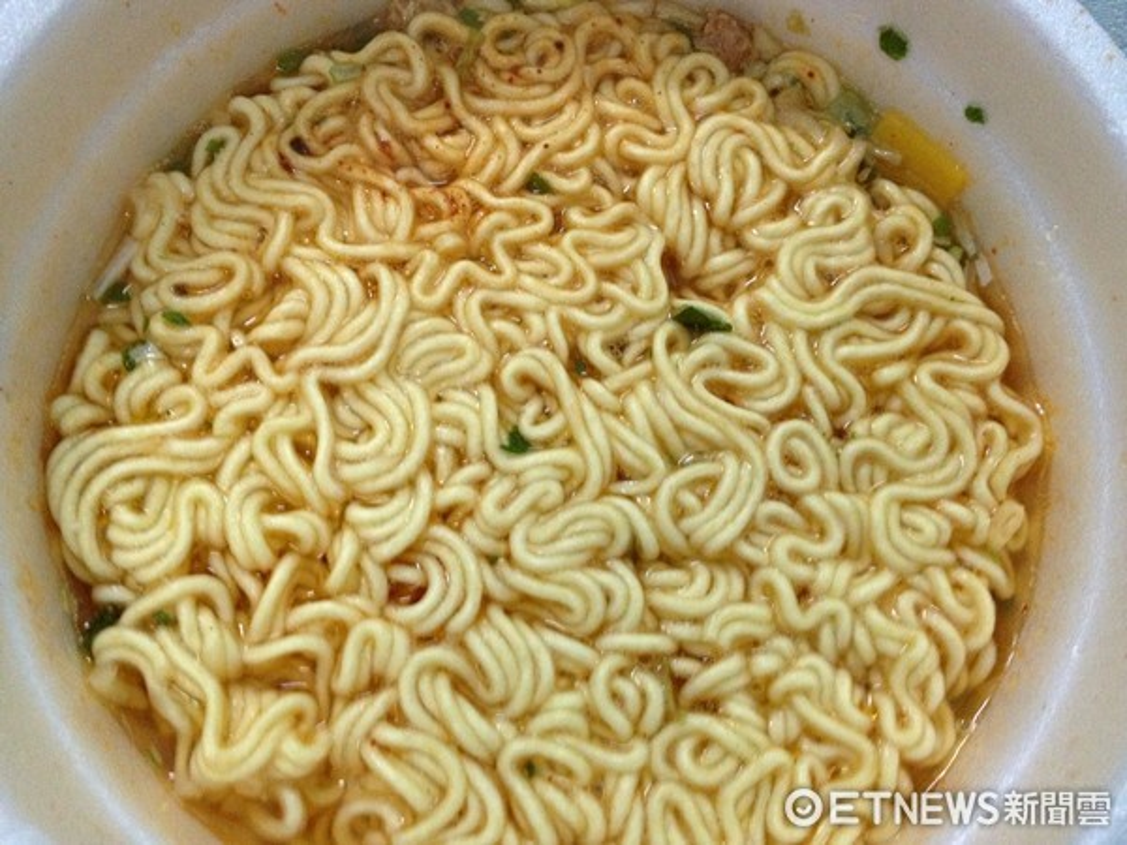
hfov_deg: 52.6
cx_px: 564
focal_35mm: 35
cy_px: 422
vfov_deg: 40.7
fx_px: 1140
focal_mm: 4.28
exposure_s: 1/20
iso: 200
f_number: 2.4
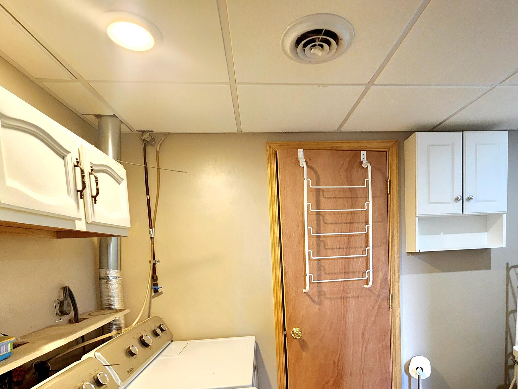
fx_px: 284
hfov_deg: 84.3
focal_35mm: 19
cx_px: 290
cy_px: 282
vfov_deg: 65.3
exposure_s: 1/60.2
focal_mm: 2.2
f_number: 2.2
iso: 400
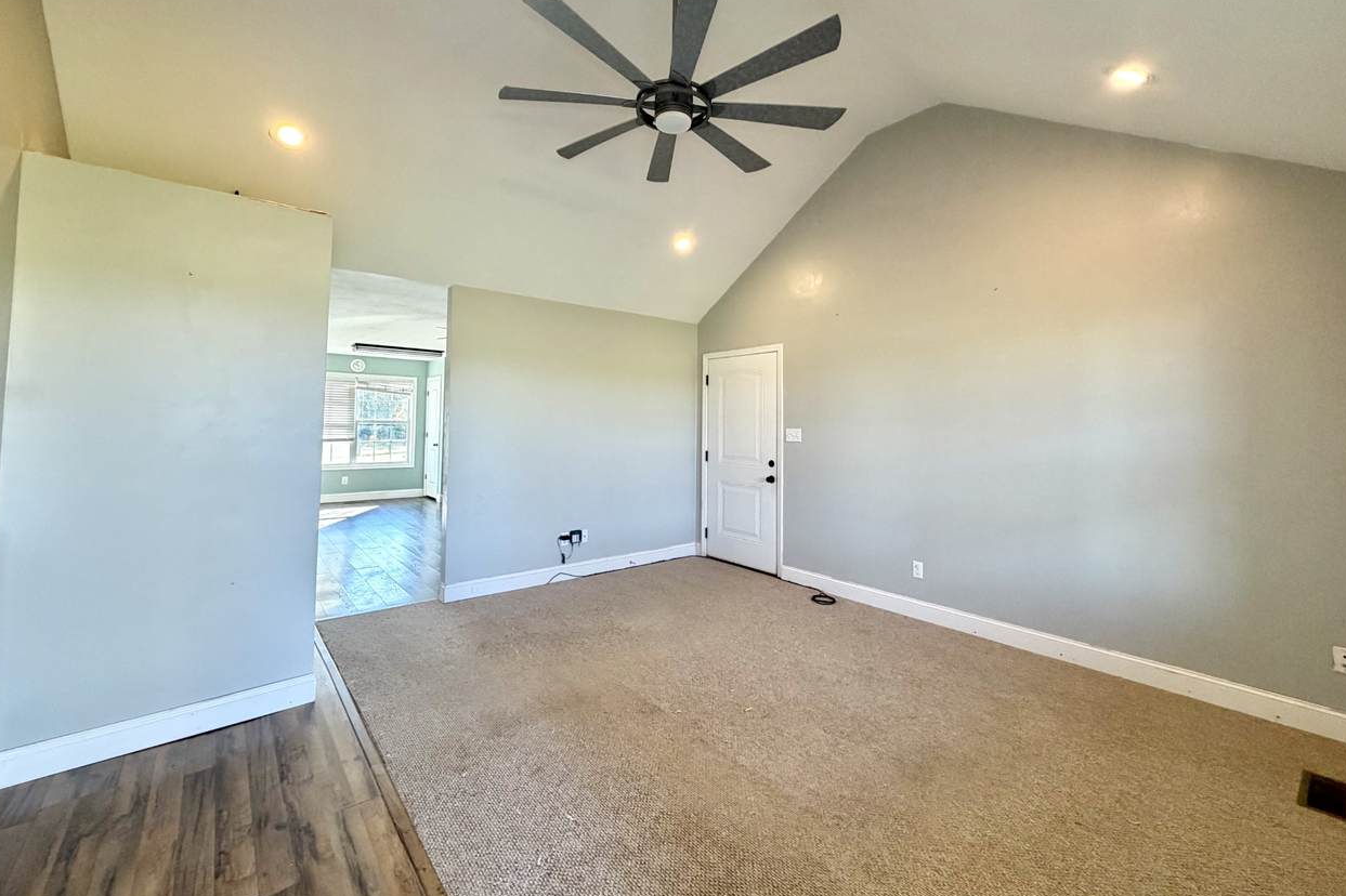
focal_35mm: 15
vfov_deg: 77.0
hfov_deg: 100.4
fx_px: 561
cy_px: 400
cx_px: 667
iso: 250
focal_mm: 2.22
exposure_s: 1/120
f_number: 2.2
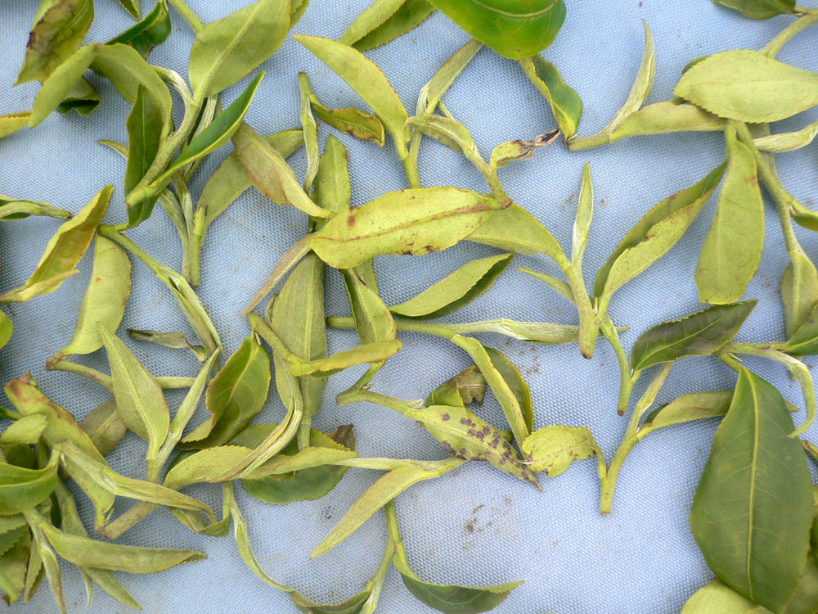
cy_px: 307
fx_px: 827
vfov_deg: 40.7
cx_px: 409
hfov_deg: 52.6
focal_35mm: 35
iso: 80
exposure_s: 1/200
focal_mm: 5.8
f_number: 2.8
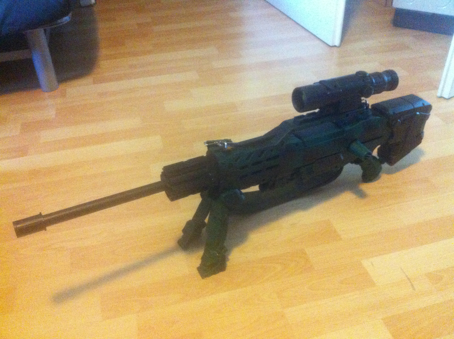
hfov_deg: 52.7
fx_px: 458
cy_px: 170
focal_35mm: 35
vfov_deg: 40.6
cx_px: 227
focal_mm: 3.85
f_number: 2.8
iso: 1000
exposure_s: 1/17
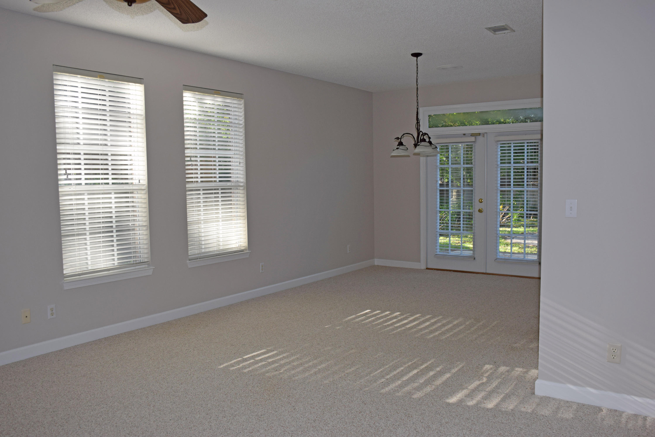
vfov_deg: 43.6
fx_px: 546
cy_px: 218
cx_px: 328
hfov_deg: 61.9
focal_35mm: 30
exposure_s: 1/125
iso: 280
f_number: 5.6
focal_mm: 20
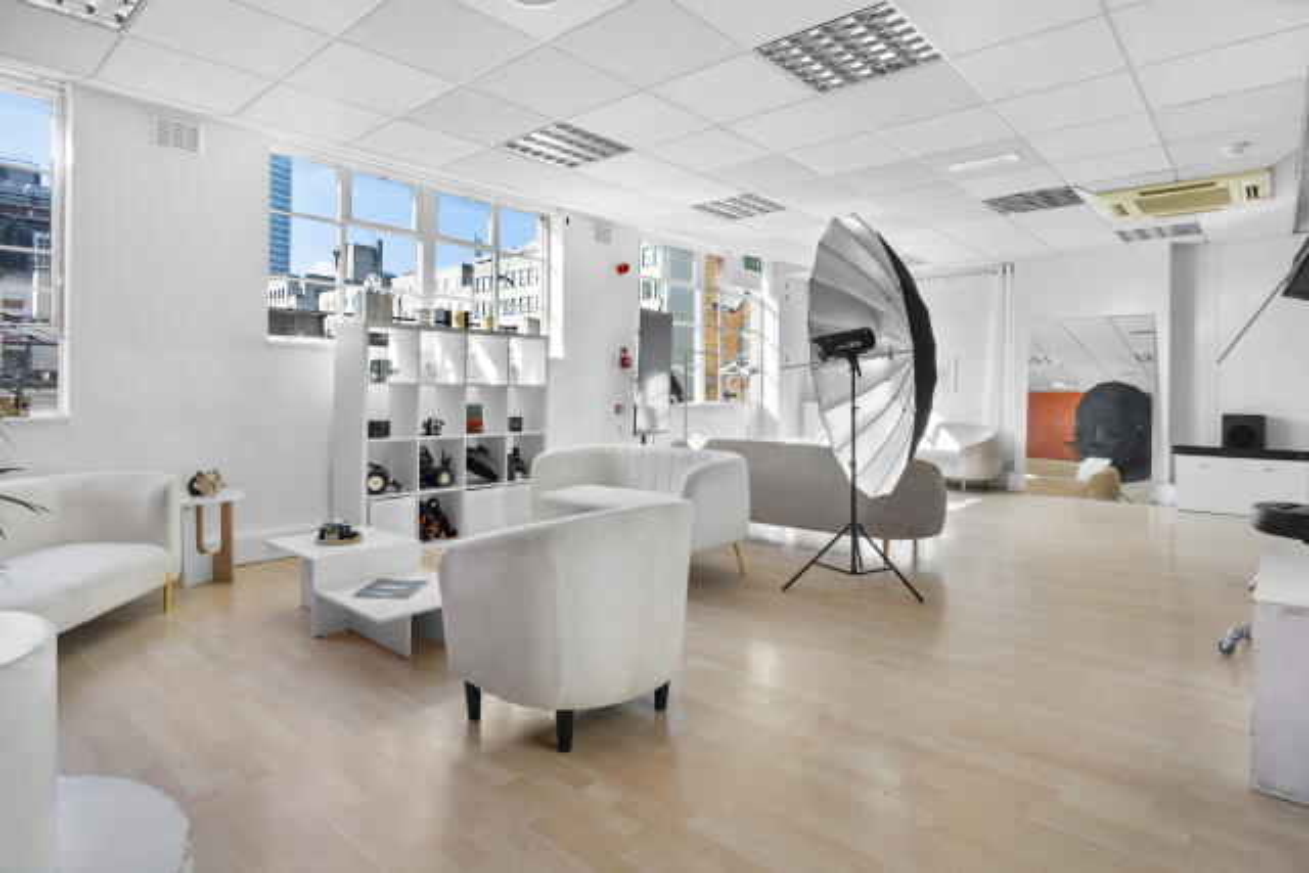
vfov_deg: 67.4
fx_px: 655
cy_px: 436
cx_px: 654
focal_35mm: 18
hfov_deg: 90.0
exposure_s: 1/50
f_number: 9
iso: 100
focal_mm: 12
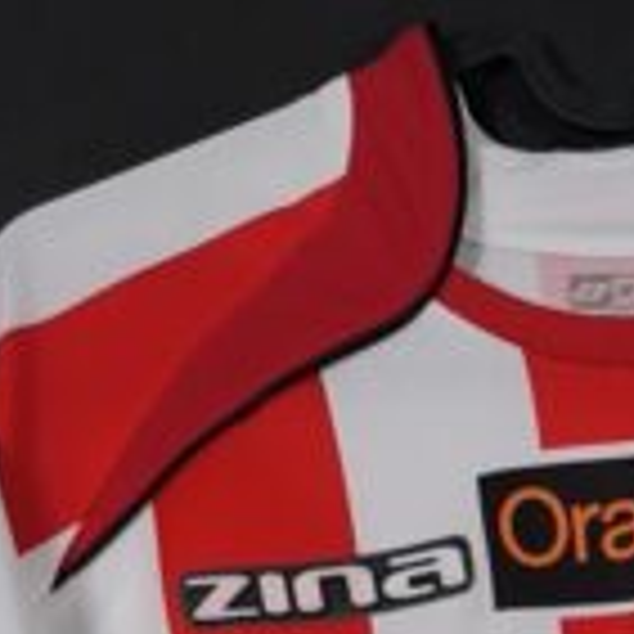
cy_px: 1506
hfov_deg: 14.9
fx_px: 2383
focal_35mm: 115
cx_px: 647
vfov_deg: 12.2
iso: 400
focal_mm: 6.57
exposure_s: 1/160
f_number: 1.6
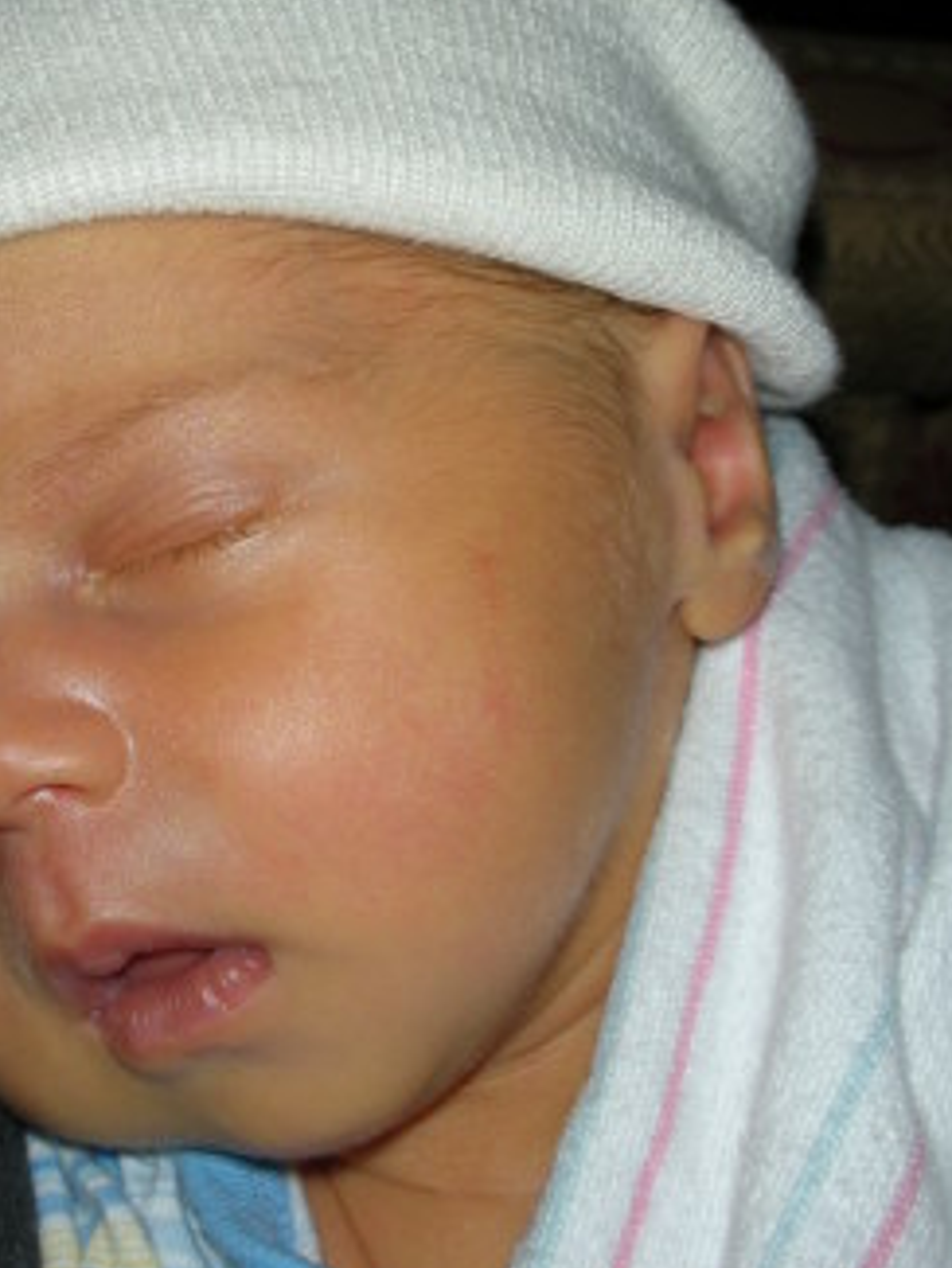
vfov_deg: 25.8
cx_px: 211
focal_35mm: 75
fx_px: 2748
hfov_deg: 19.5
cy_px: 421
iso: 50
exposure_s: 1/60
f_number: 3.2
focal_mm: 7.7
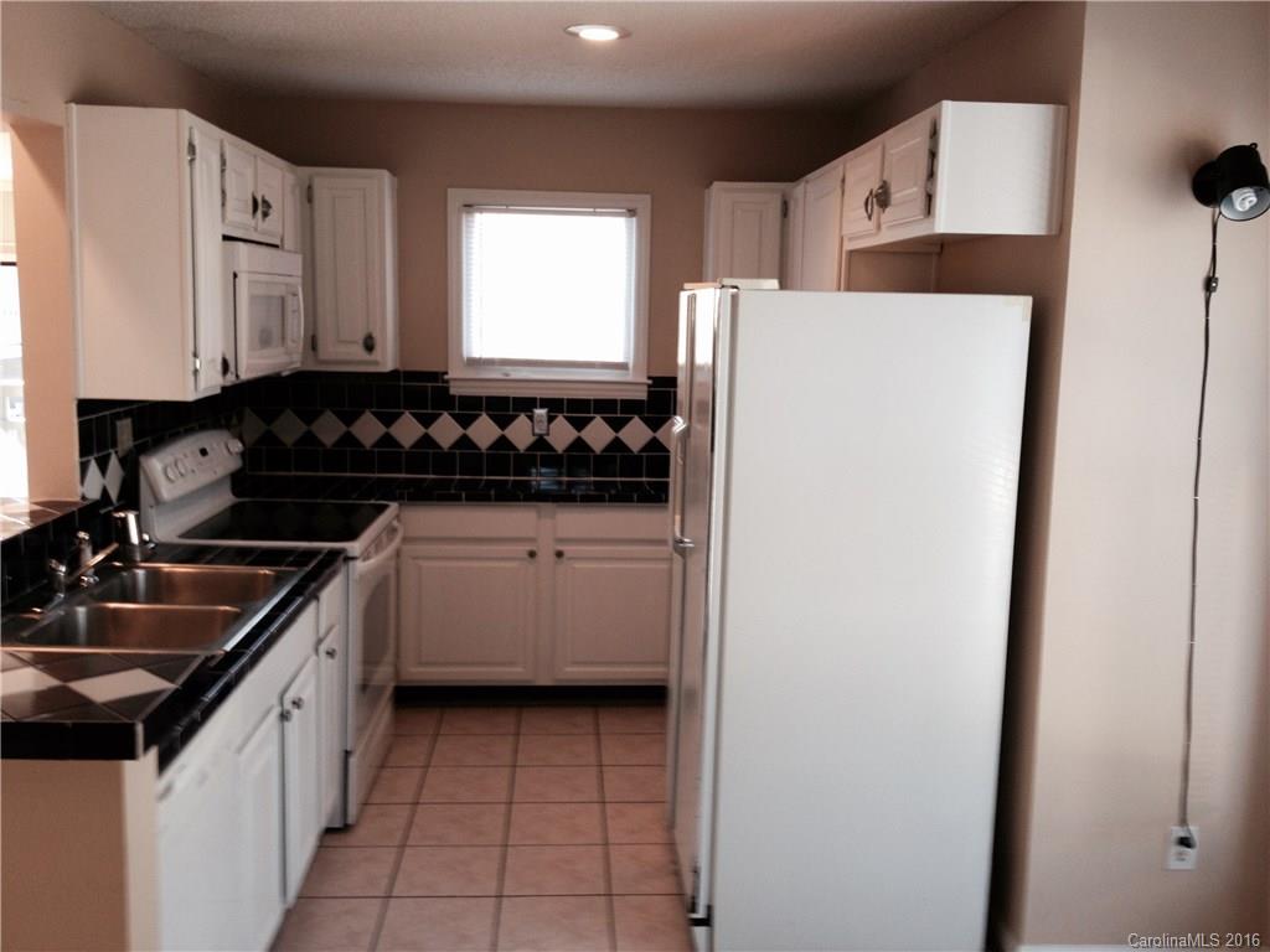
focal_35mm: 35
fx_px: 1284
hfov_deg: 52.6
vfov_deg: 40.7
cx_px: 635
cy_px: 476
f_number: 2.4
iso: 50
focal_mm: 4.28
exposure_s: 1/20
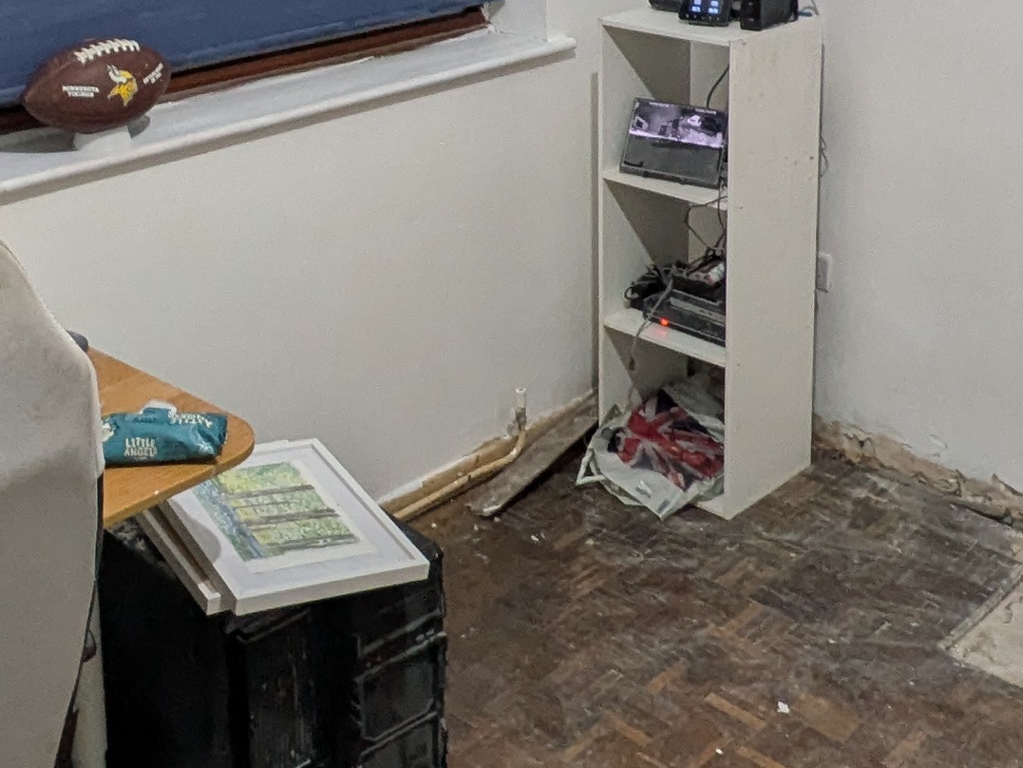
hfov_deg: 36.8
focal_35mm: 52
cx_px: 468
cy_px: -2
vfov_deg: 26.5
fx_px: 1537
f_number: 2.2
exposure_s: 1/25
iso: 302
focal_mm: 1.85
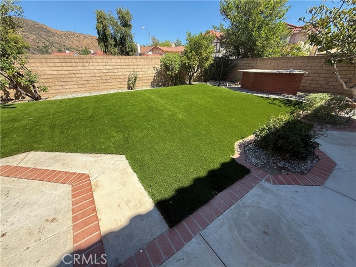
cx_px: 178
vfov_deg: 85.7
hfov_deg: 102.1
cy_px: 134
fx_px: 144
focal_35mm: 14
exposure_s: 1/830
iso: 64
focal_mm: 2.22
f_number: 2.2
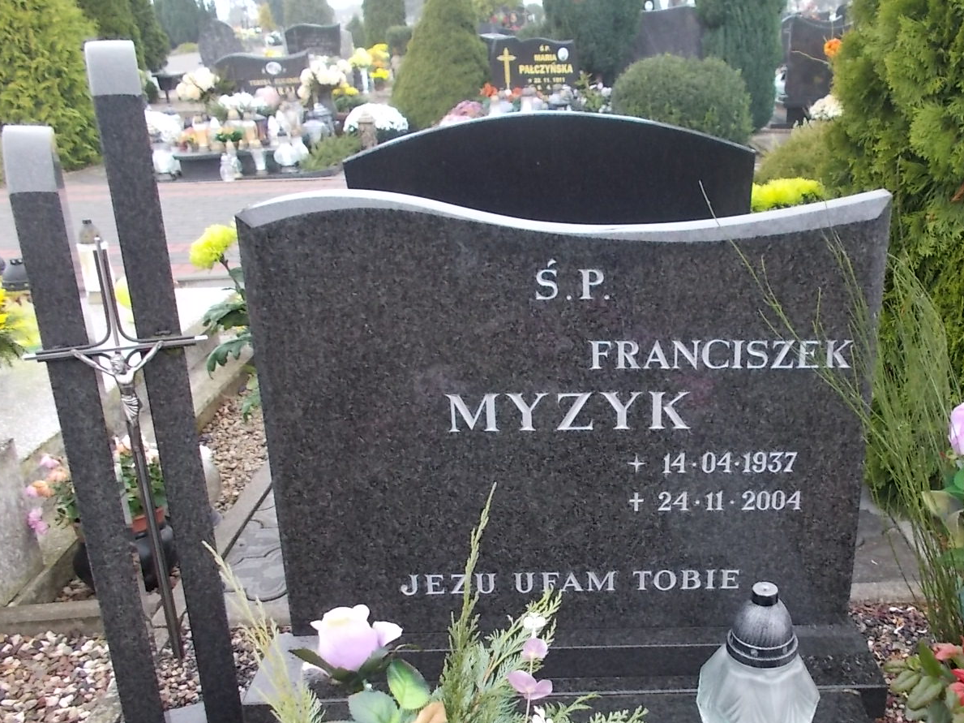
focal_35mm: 35
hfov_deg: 51.9
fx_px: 974
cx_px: 626
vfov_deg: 40.5
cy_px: 435
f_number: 3.2
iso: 160
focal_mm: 4.6
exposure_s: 1/25
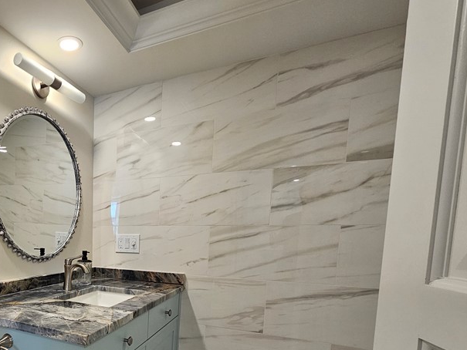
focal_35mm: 22
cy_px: 270
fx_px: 297
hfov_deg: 67.2
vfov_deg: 57.4
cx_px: 76
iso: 125
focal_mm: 2.2
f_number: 2.2
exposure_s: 1/60
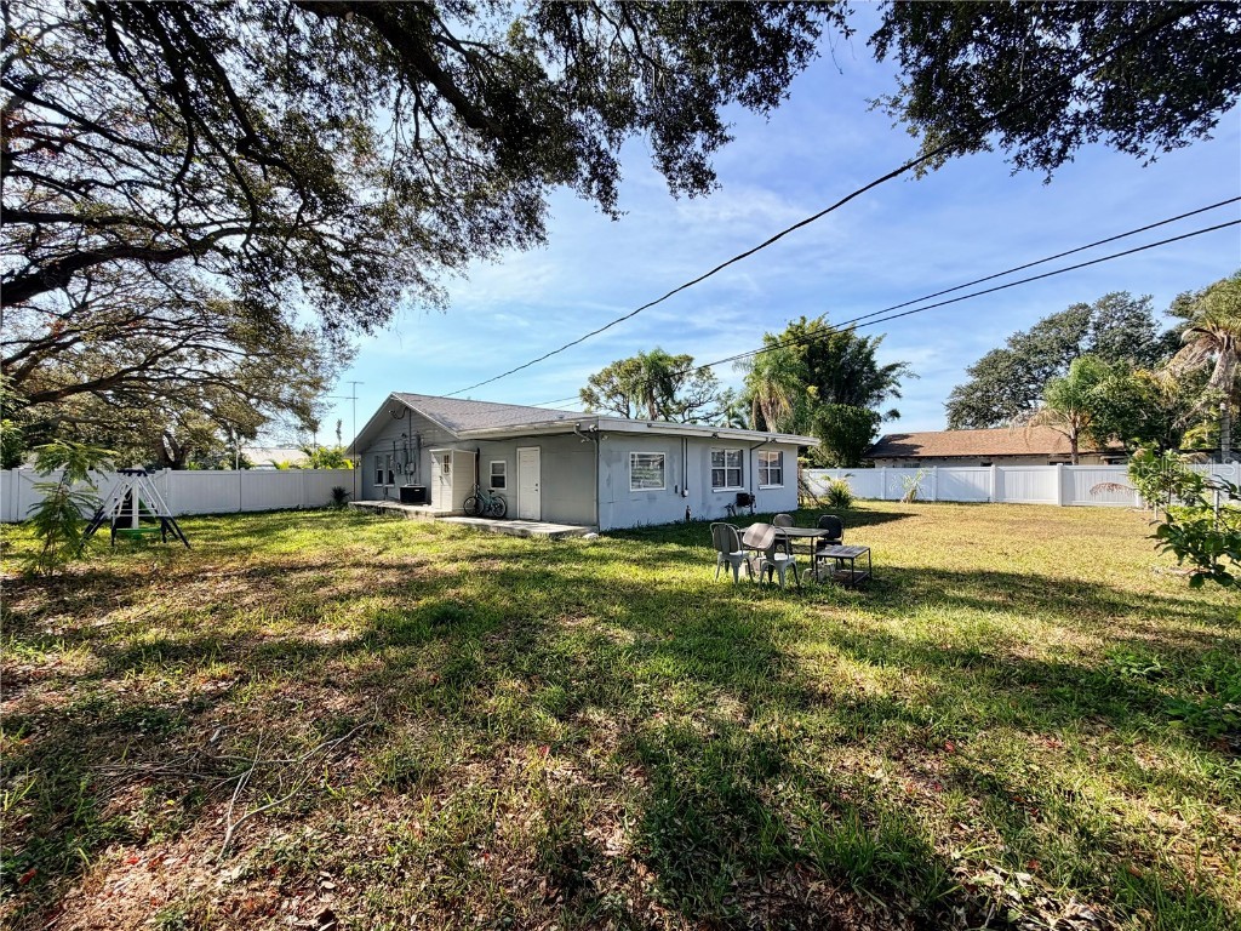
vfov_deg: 85.7
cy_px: 466
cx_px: 620
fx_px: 502
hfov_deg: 102.1
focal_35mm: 14
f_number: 2.2
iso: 25
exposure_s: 1/770
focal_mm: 2.22
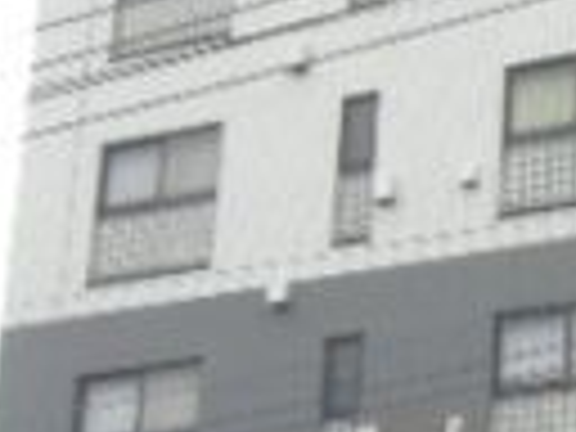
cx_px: 738
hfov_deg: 14.5
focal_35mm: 131
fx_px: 2180
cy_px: 630
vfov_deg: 10.9
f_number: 3.3
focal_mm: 4.87
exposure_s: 1/250
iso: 64
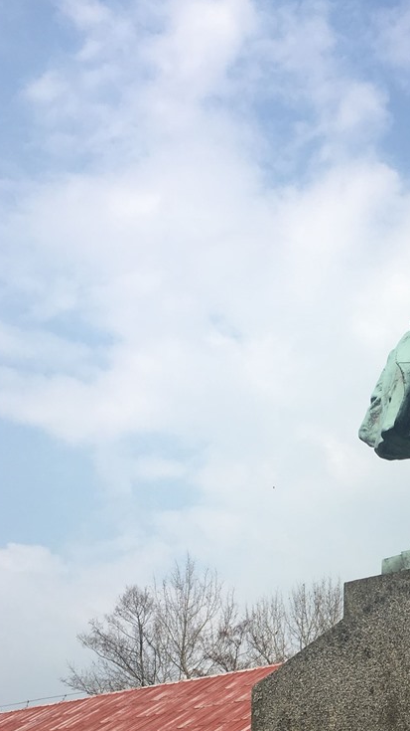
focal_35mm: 43
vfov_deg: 47.4
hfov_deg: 25.9
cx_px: 436
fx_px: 832
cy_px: 371
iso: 25
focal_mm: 4.15
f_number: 2.2
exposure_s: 1/1923
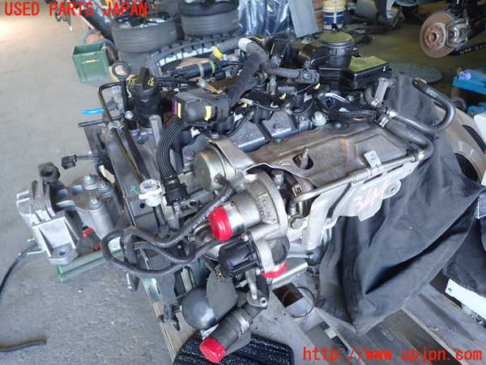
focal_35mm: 25
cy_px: 182
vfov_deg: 54.9
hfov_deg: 69.4
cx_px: 243
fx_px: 351
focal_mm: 4.5
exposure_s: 1/40
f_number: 2
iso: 200
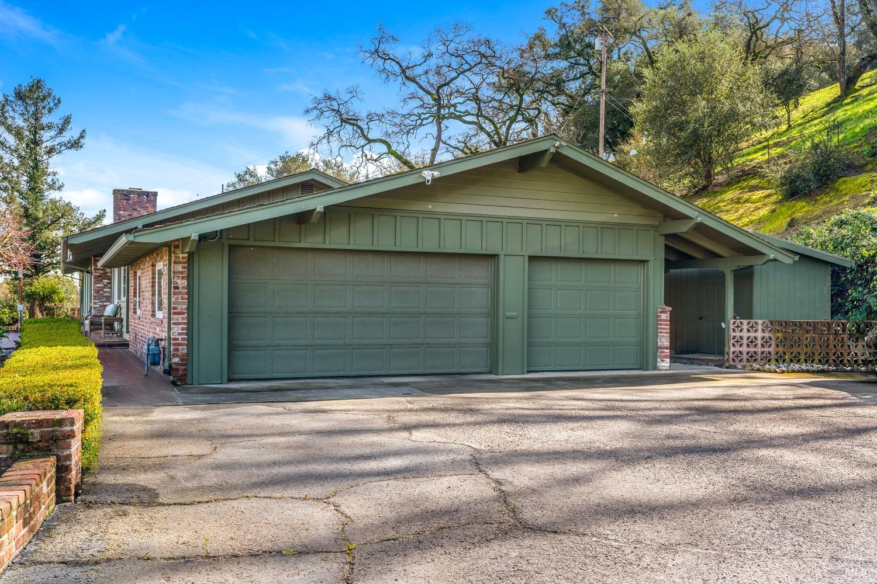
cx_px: 438
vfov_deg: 41.1
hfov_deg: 58.7
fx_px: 779
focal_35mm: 32
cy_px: 292
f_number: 6.3
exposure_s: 1/3200
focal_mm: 32
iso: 640
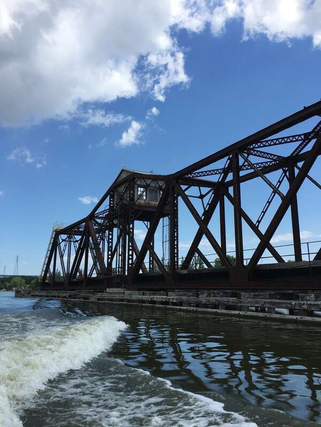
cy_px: 214
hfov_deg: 48.2
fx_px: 359
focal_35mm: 29
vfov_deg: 61.7
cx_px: 160
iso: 25
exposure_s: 1/1326
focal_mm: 4.15
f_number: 2.2
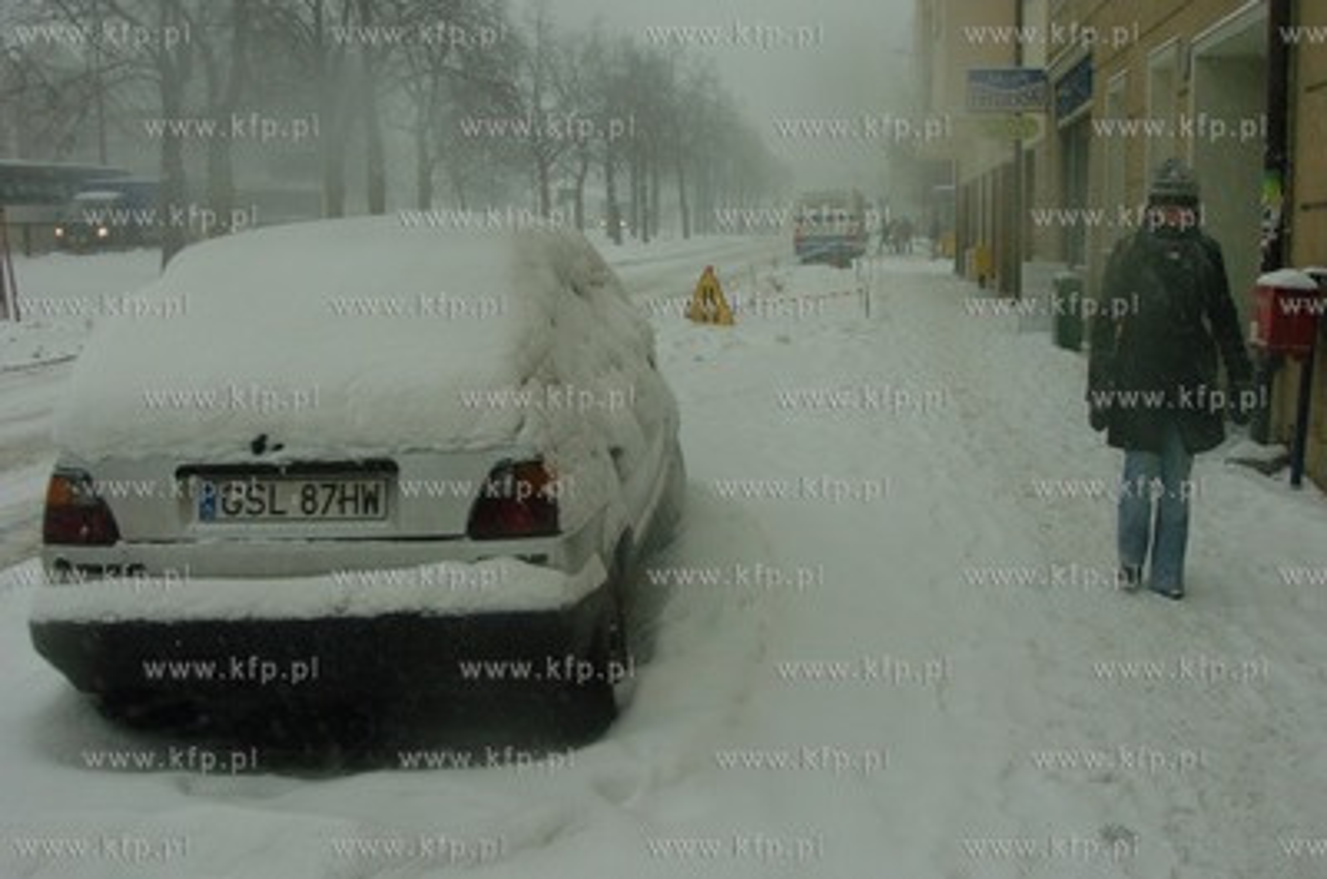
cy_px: 440
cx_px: 664
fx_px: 1324
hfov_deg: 53.2
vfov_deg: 36.7
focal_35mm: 36
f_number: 5.3
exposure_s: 1/160
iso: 400
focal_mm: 24
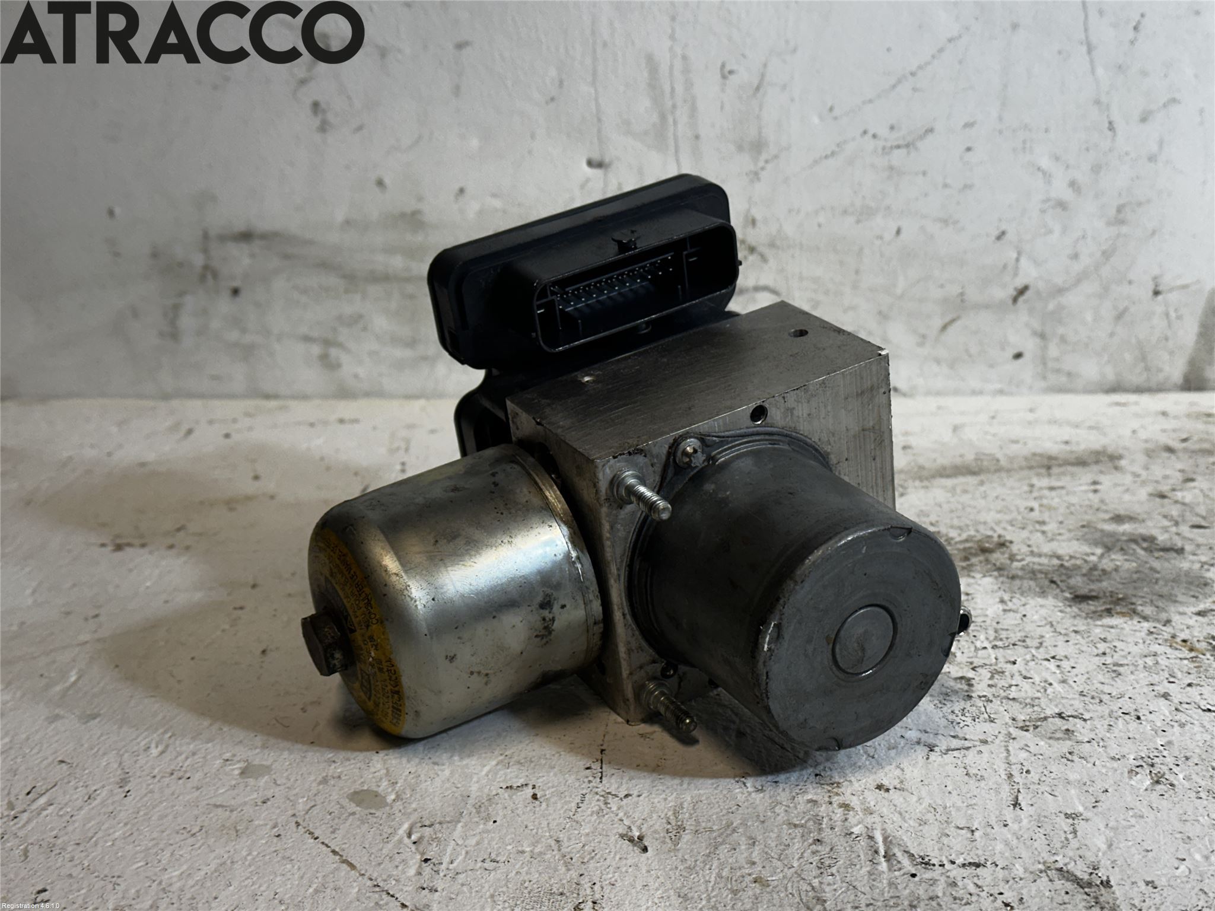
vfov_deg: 30.3
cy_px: 456
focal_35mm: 48
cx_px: 608
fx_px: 1685
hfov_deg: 39.7
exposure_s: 1/100
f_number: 1.78
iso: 80
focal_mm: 6.86
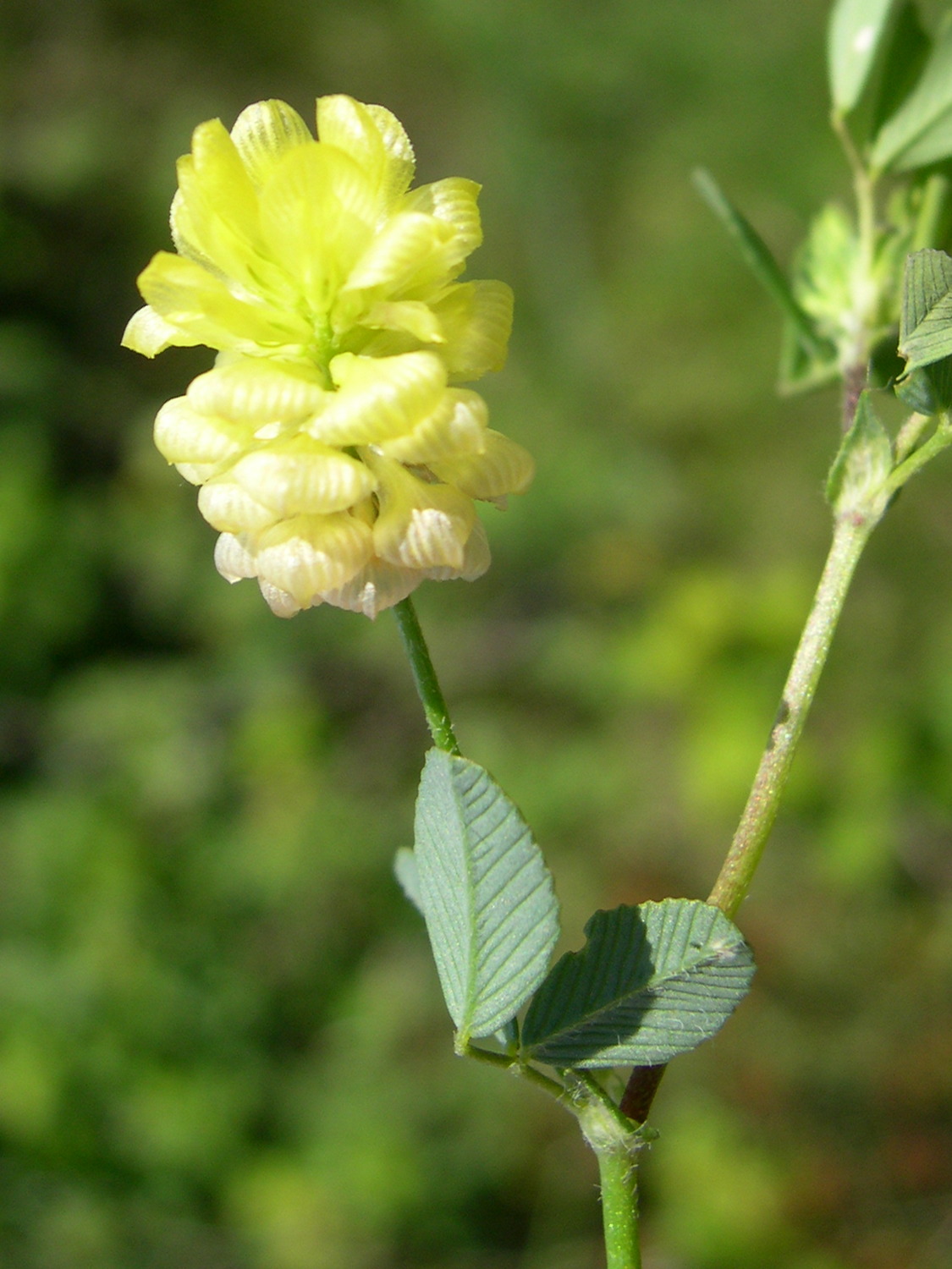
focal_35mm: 38
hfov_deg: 37.7
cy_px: 634
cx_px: 476
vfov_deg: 49.0
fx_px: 1393
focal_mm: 8
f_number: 7.6
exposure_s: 1/189
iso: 100
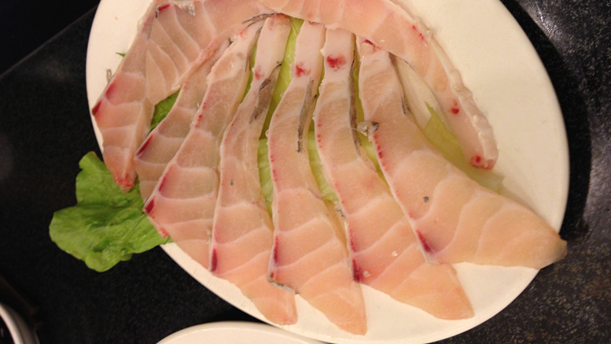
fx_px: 599
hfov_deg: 54.0
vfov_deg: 31.9
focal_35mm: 37
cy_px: 130
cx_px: 299
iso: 80
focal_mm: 4.13
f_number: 2.4
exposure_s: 1/20
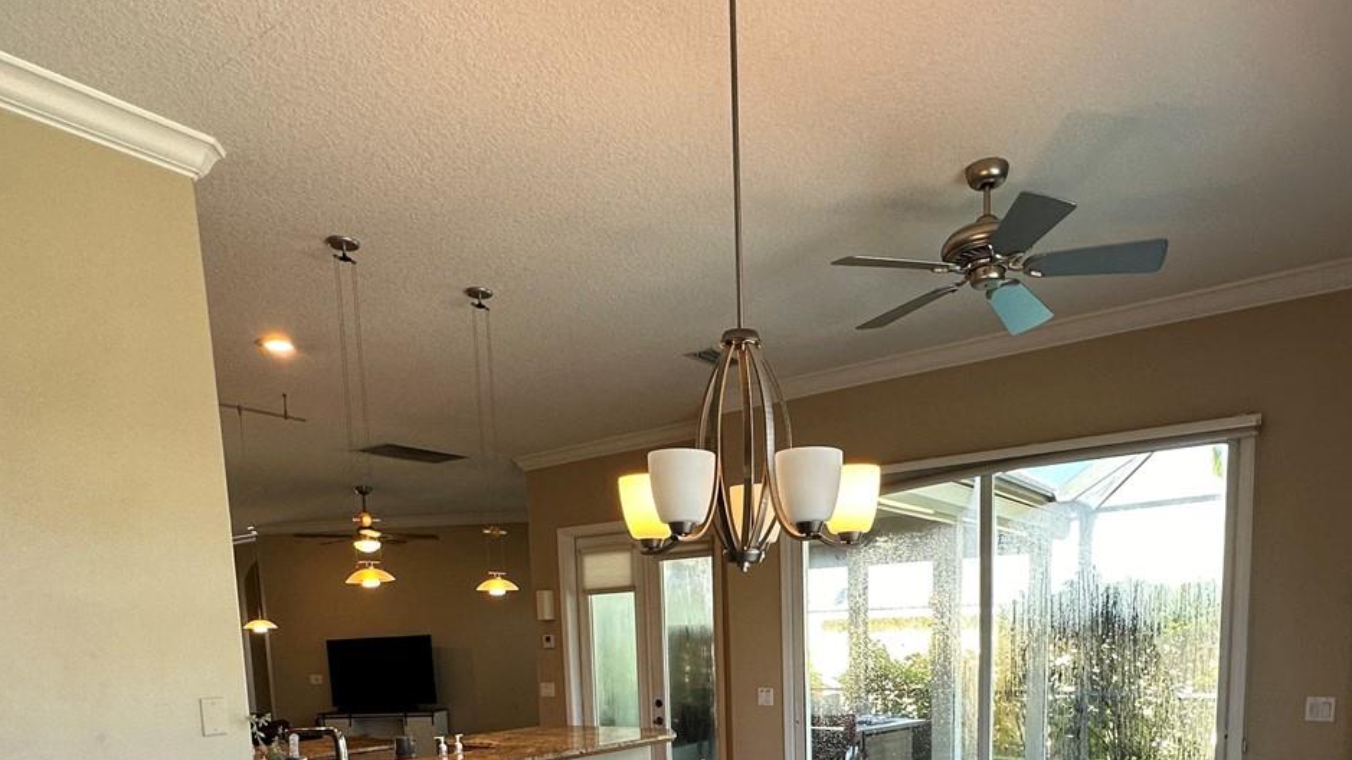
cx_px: 731
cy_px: 763
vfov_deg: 39.1
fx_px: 932
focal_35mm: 26
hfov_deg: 71.8
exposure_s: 1/120
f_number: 2.2
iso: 100
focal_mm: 2.22
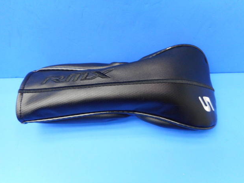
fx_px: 183
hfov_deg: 67.3
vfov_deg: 53.1
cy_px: 90
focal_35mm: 26
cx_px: 119
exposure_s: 1/30
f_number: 3.7
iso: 250
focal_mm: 4.5
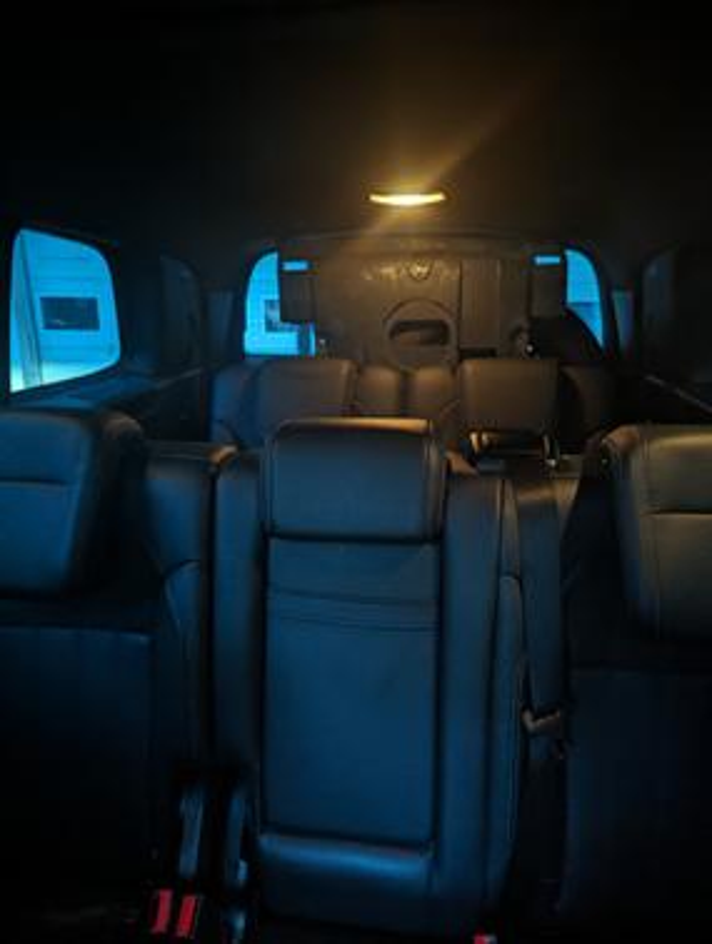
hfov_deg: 57.0
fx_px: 656
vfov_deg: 71.5
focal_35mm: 24
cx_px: 356
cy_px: 472
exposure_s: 1/24.3
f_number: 1.85
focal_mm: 6.81
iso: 1377
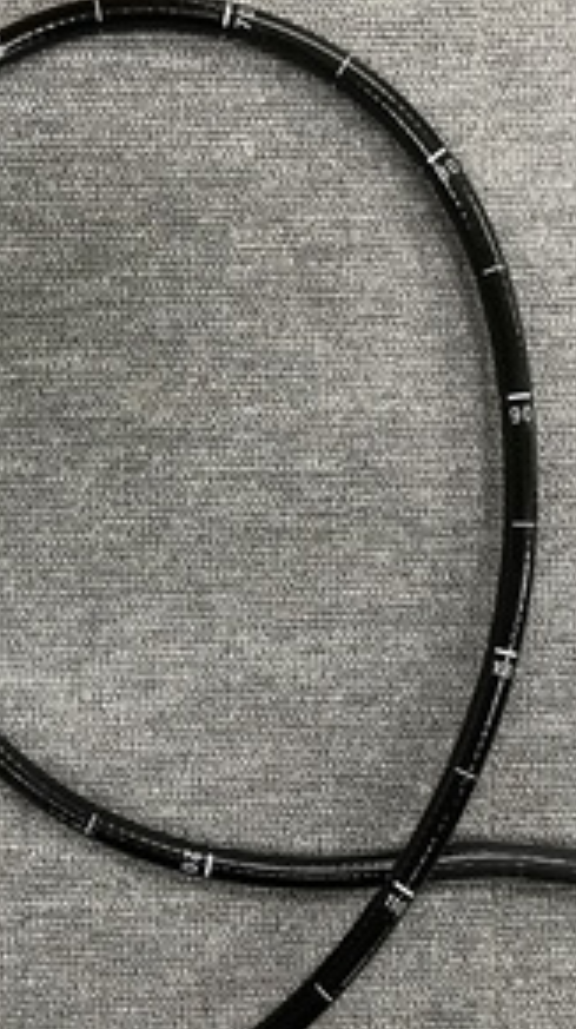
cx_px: 177
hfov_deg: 30.0
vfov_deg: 51.6
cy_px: 527
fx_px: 1062
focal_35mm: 39
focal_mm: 4.2
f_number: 1.6
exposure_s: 1/60
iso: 160
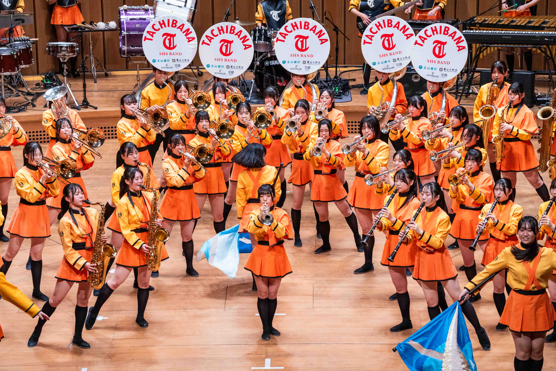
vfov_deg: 8.4
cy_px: 186
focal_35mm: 164
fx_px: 2533
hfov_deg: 12.5
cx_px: 278
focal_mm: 164
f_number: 6.3
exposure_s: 1/250
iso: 3200
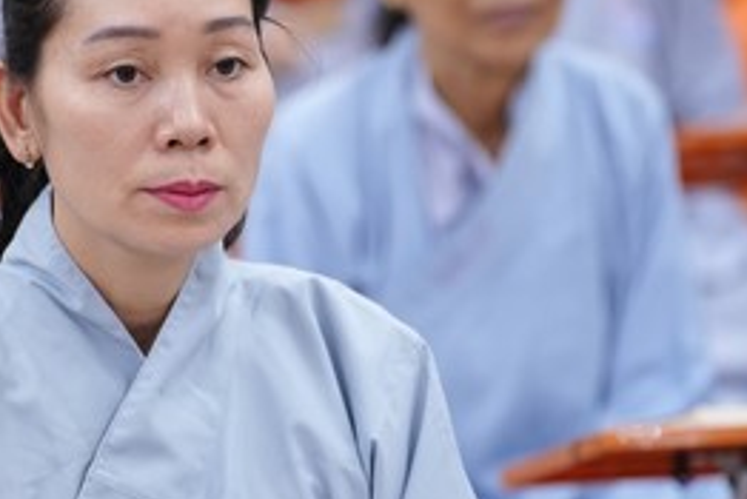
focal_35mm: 371
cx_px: 172
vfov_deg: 3.7
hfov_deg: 5.5
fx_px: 7702
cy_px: 358
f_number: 2.8
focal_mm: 150
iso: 2500
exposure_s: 1/100
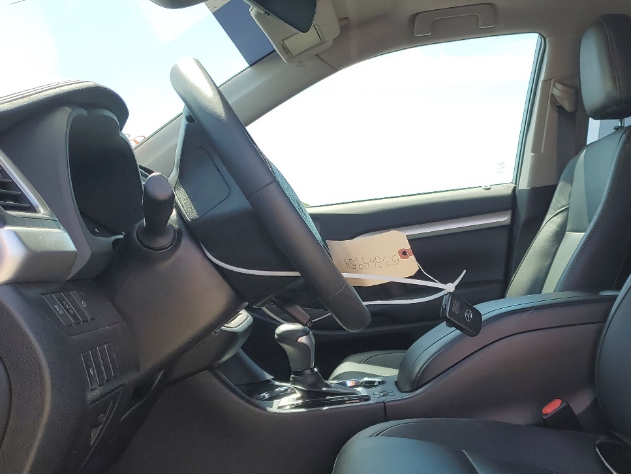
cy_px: 341
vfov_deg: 33.1
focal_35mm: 43
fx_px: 784
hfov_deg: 42.0
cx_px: 500
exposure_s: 1/588
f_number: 1.5
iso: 50
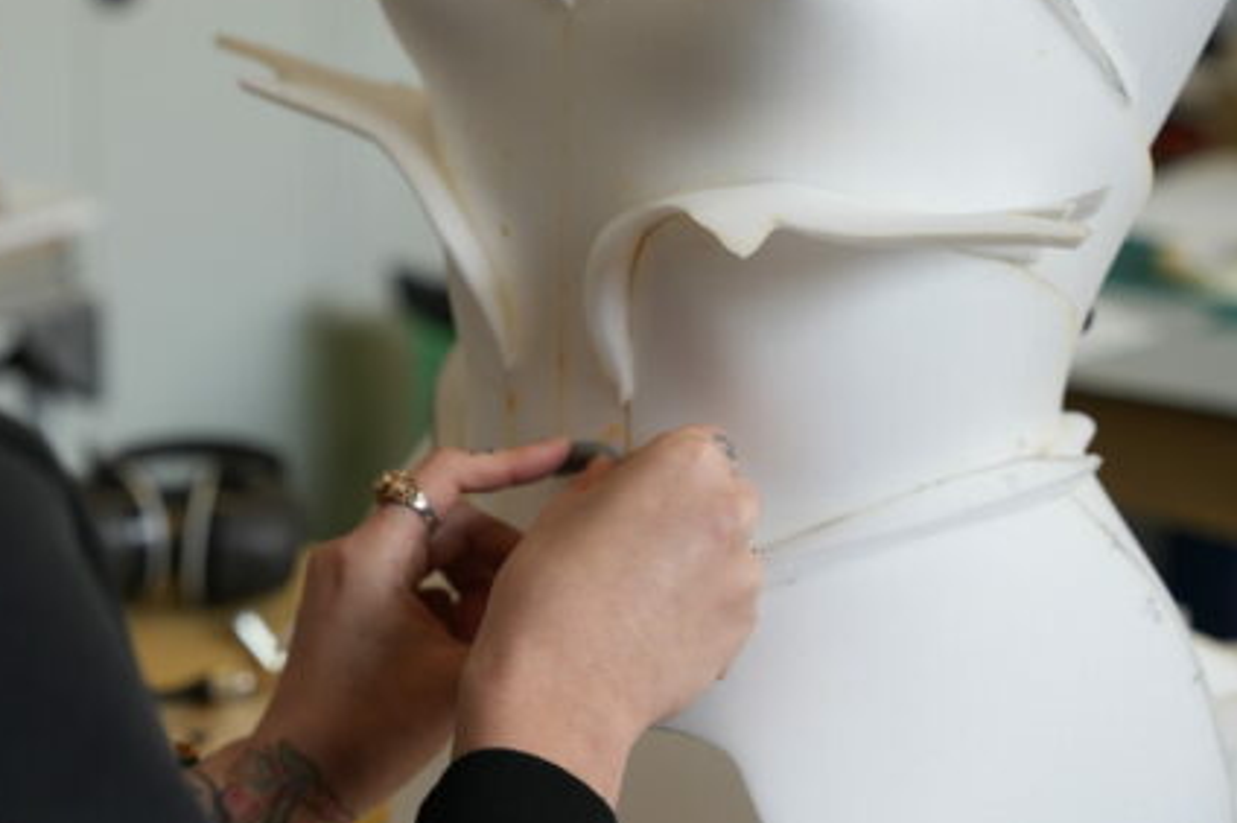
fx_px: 2938
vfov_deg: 15.9
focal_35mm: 86
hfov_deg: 23.7
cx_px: 435
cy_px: 260
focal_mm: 60.4
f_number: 4
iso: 800
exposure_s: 1/160
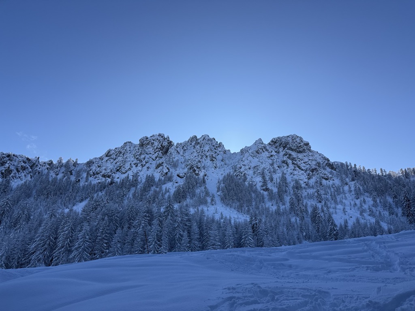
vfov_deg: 56.8
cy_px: 156
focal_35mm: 24
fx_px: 288
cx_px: 208
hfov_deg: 71.6
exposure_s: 1/5319
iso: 80
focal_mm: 6.76
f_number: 1.78
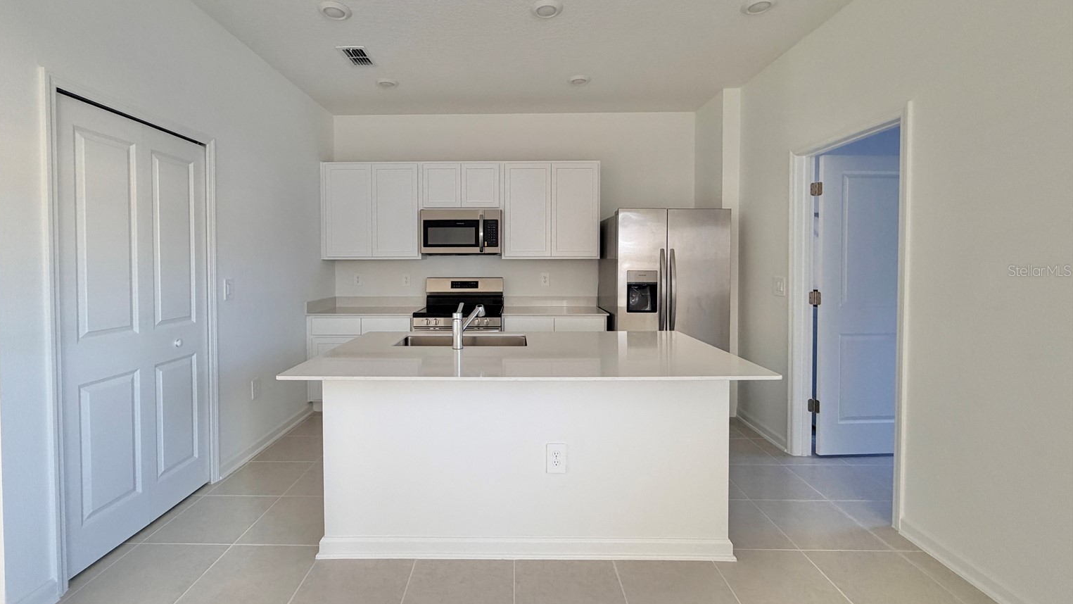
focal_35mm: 16
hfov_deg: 99.3
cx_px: 512
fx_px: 455
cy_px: 270
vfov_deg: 66.9
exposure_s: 1/121
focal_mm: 2.22
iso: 250
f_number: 2.2
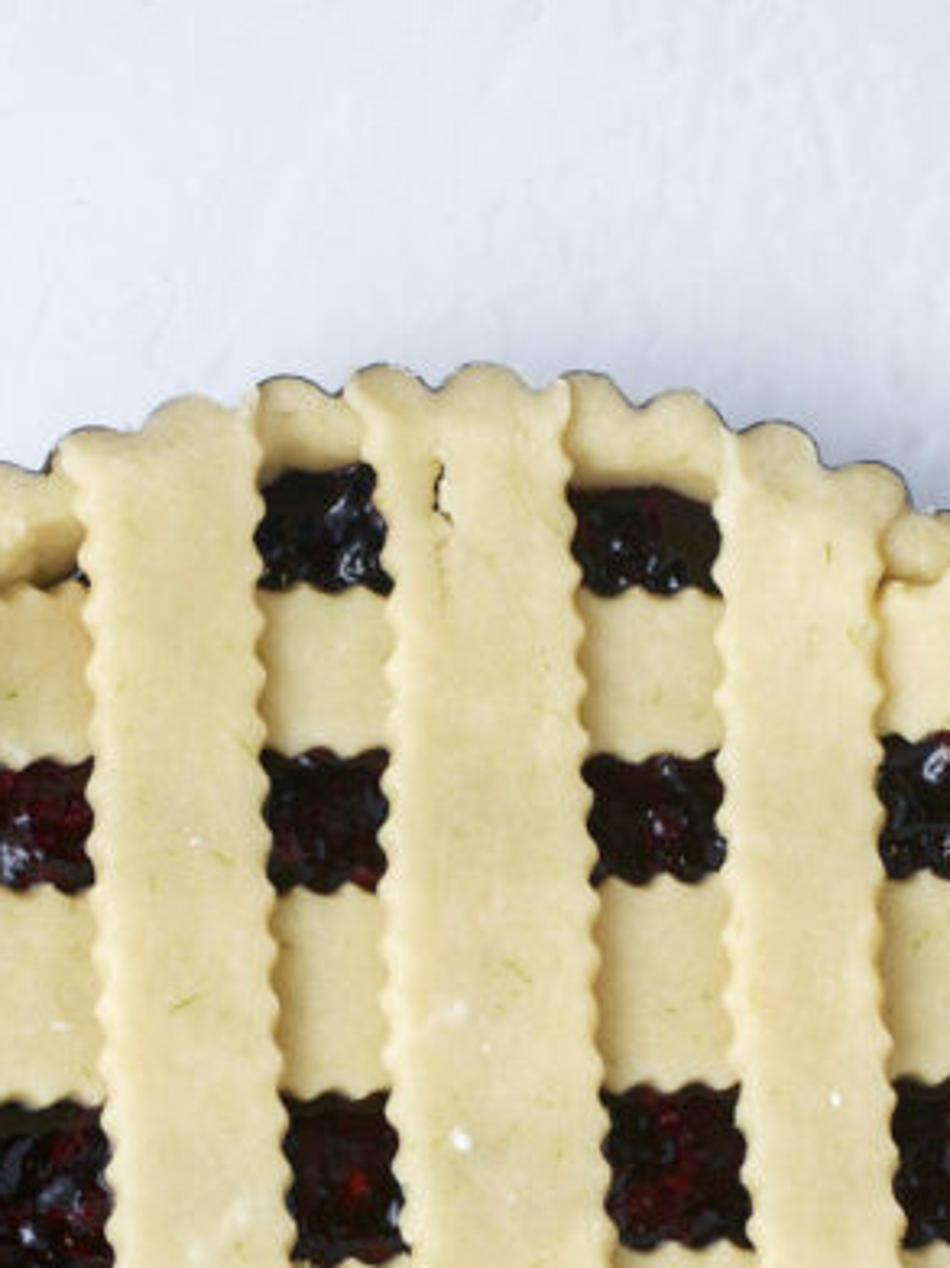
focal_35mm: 189
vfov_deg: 10.4
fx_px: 6920
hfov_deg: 7.9
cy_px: 1268
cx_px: 446
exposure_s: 1/125
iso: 100
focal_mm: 50
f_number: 2.8
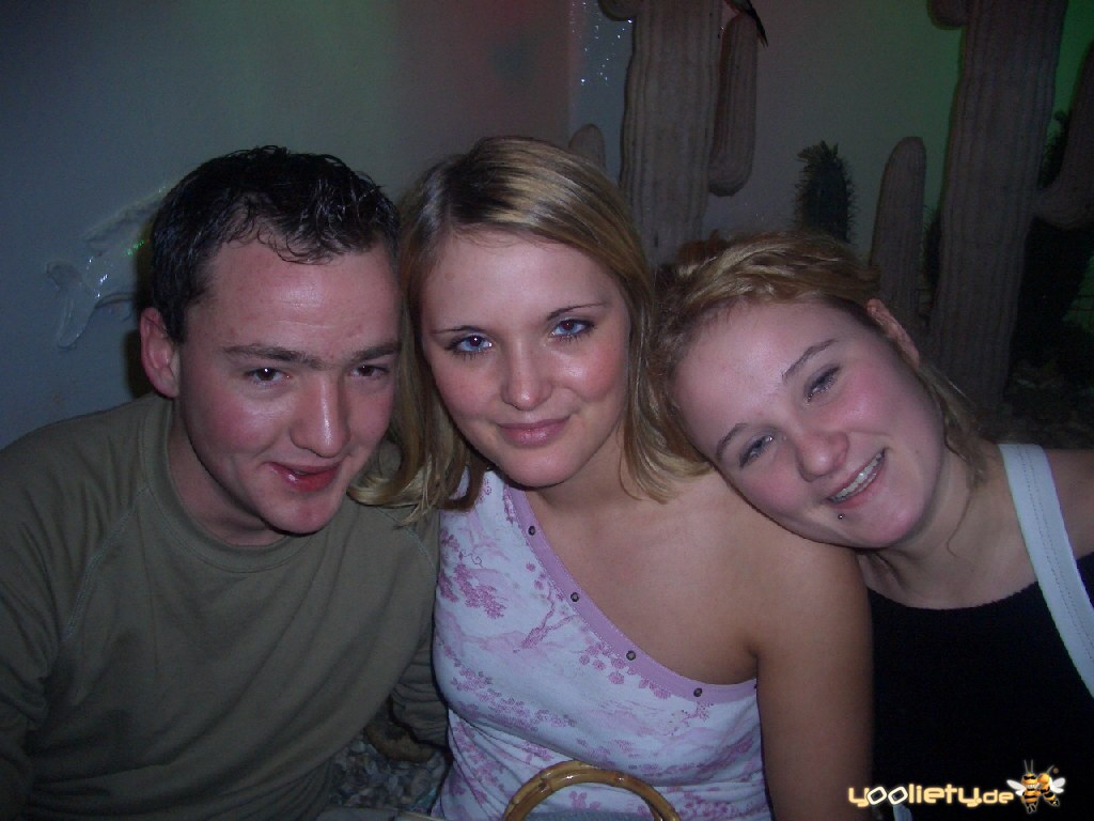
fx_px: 1106
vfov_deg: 40.7
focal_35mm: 35
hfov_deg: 52.6
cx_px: 547
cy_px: 410
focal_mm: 5.8
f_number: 2.6
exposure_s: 1/60
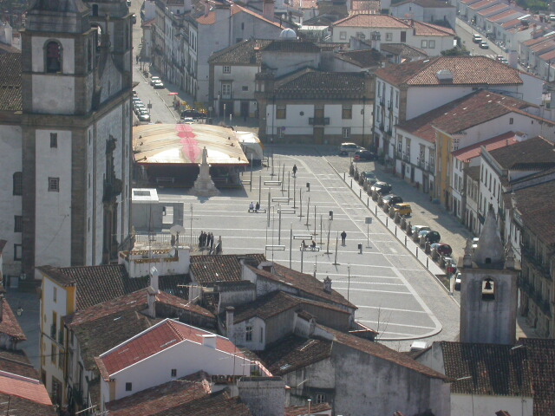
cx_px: 278
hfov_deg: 12.8
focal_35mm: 154
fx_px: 2469
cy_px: 208
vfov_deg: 9.6
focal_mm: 32
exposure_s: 1/296
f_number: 9.2
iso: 100
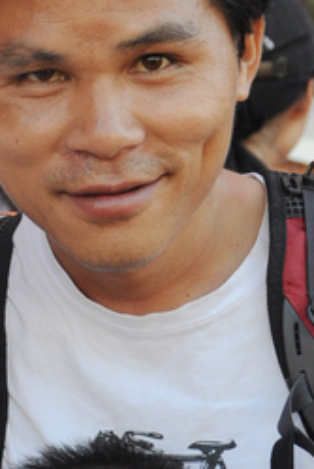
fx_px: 2626
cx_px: 99
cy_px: 340
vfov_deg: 10.2
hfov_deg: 6.8
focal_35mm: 201
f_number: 5.6
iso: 200
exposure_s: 1/160
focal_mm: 42
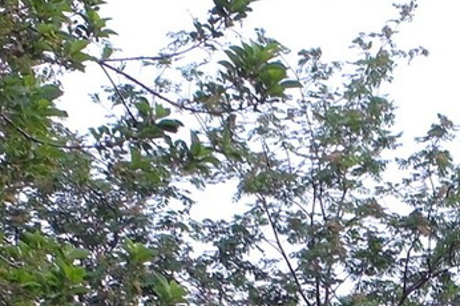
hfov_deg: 10.2
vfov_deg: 6.6
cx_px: 511
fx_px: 2553
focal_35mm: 200
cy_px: 637
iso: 160
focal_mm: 18
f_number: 8
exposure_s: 1/200
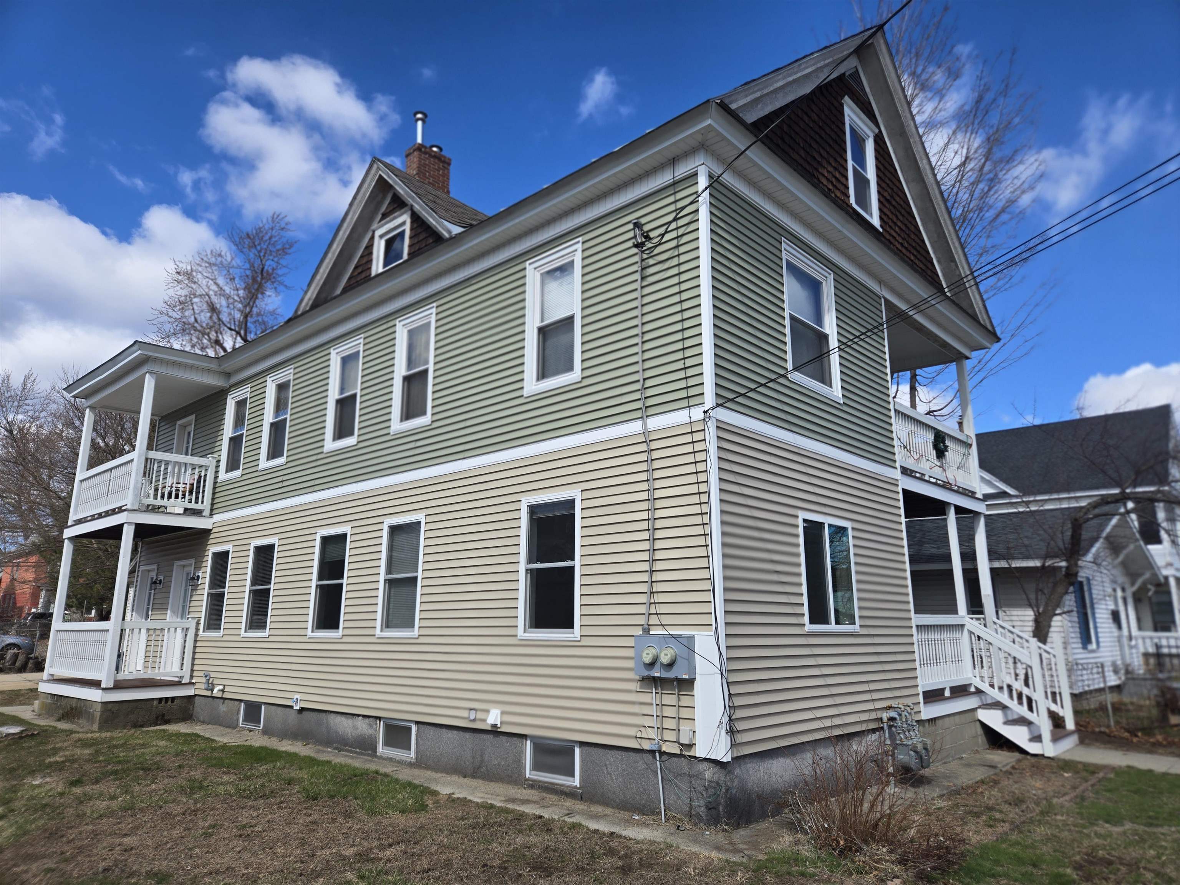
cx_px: 590
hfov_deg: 73.9
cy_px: 442
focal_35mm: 23
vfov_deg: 58.9
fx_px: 784
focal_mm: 5.4
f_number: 1.8
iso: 25
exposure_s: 1/1593
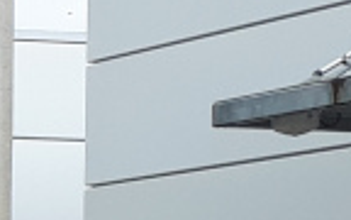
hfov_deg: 8.0
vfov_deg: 6.2
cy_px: 533
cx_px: -882
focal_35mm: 203
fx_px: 1942
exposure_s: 1/529
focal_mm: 3.6
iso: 40
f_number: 1.9
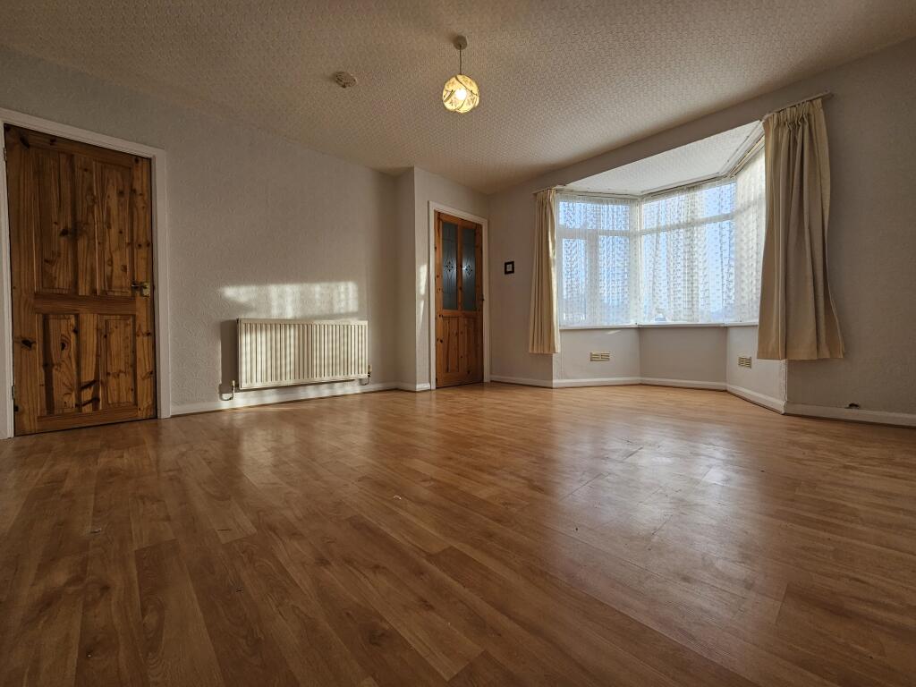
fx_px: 344
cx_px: 458
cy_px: 344
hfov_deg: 106.2
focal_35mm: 13
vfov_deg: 89.9
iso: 100
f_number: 2.2
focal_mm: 2.2
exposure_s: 1/190
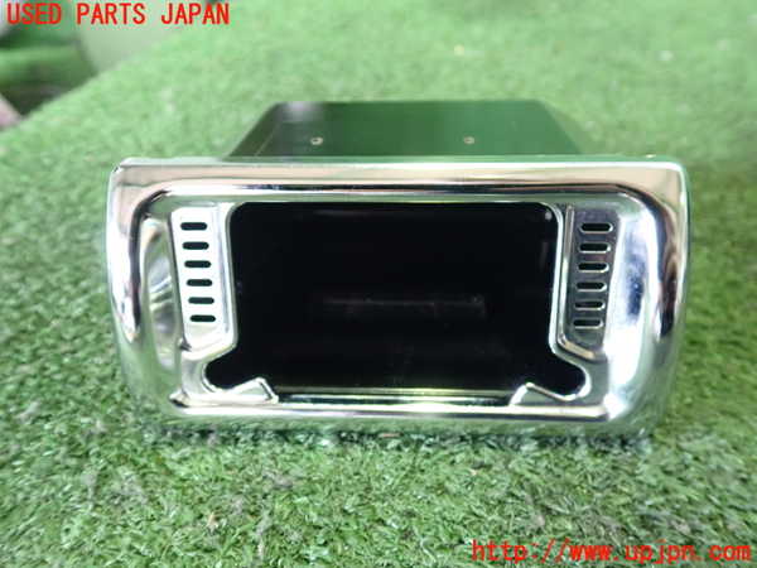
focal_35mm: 30
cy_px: 284
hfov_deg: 60.0
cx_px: 378
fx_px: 656
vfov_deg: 46.8
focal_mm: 5.4
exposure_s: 1/25
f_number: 2.3
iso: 800
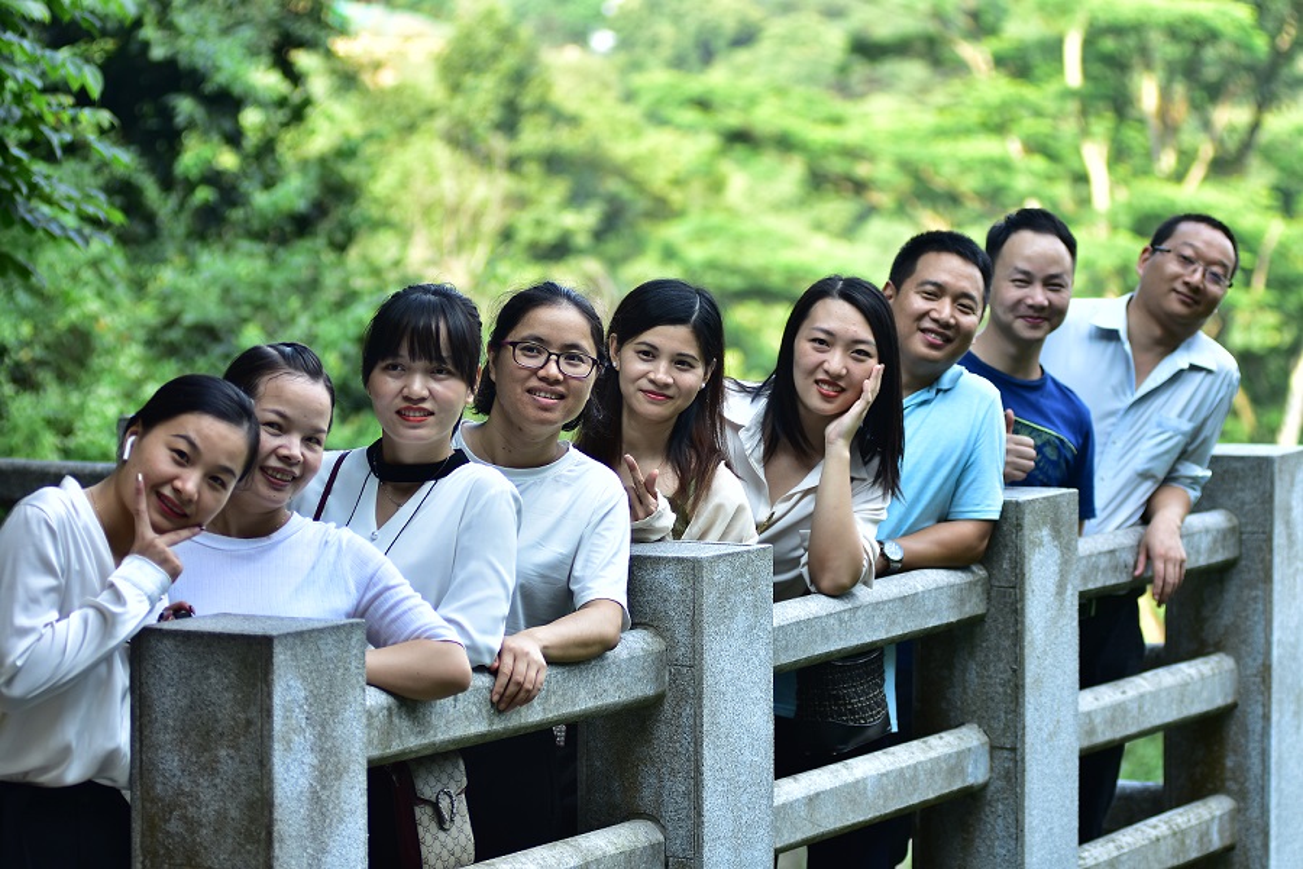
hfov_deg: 17.1
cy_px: 434
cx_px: 652
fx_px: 4343
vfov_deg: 11.4
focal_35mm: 120
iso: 100
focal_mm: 80
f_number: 2.8
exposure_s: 1/200
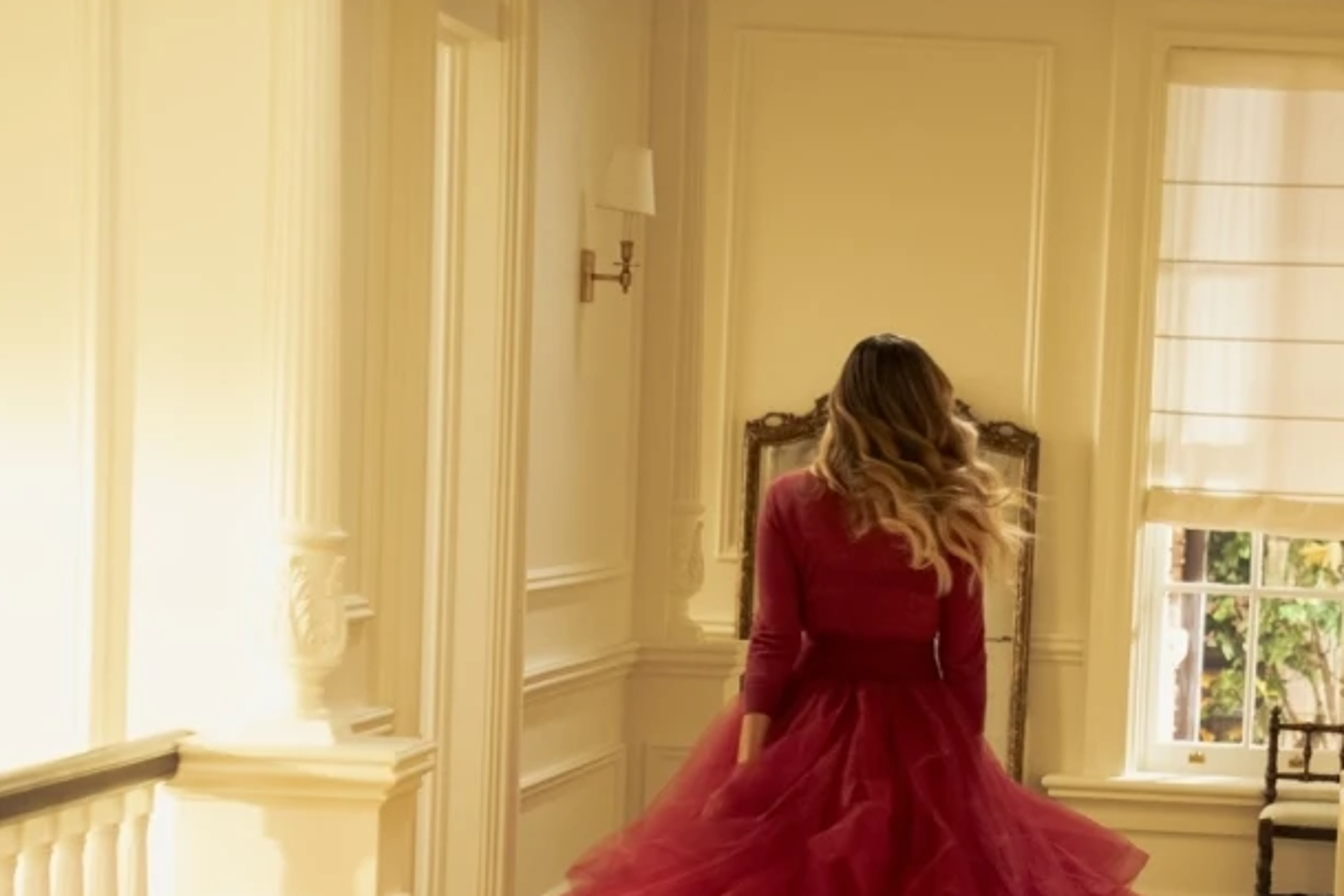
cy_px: 874
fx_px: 5077
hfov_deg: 15.0
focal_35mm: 136
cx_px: 1084
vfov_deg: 10.0
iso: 4000
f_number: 2.8
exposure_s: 1/200
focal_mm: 69
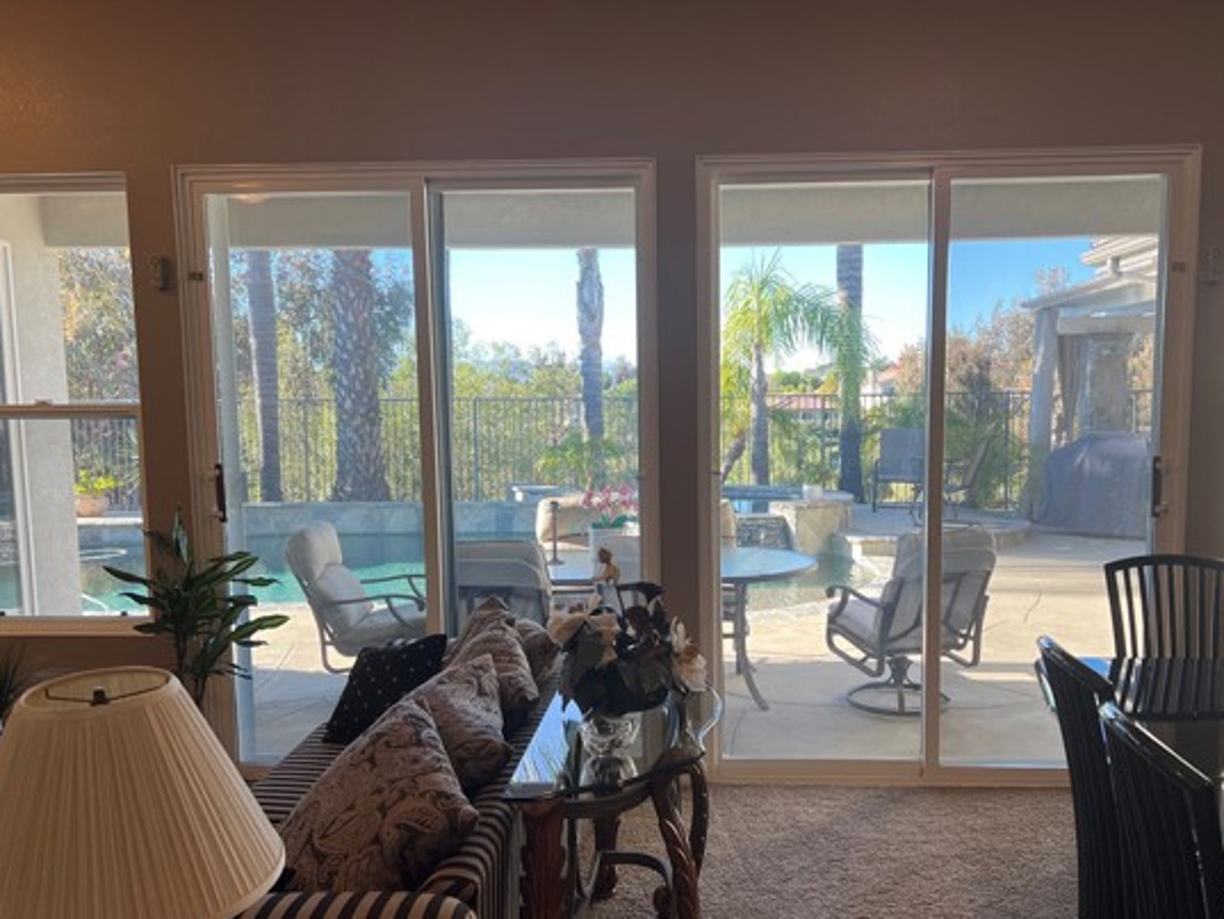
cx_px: 670
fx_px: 1096
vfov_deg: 45.4
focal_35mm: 31
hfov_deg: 58.2
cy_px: 502
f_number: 1.5
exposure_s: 1/120
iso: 40
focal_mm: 5.7
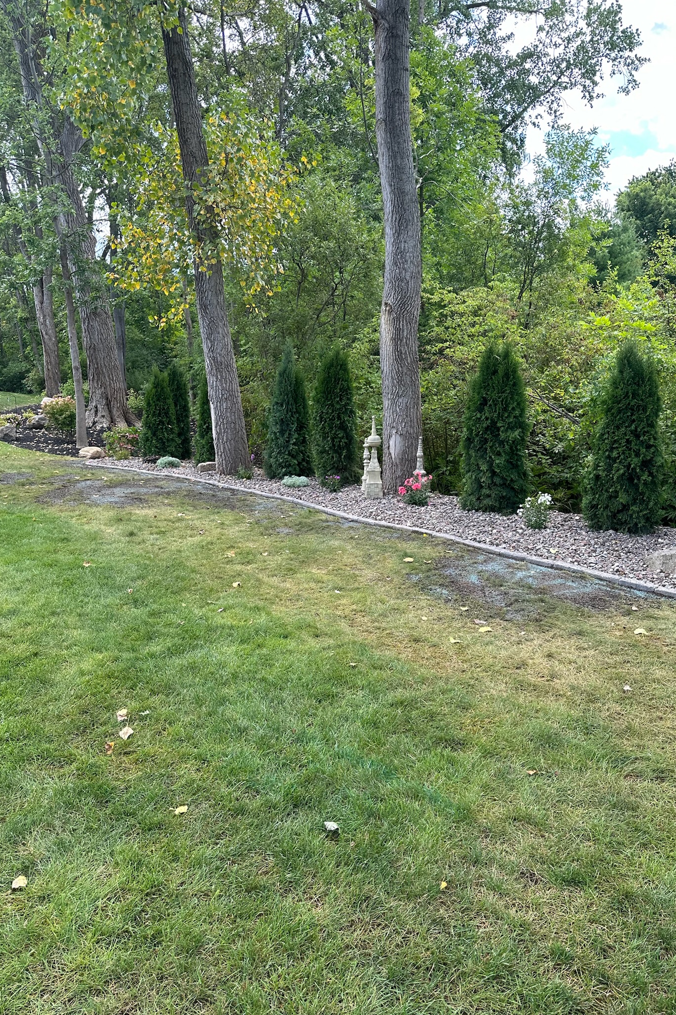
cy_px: 508
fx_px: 704
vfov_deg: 71.5
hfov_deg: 51.2
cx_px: 372
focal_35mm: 25
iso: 80
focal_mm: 6.86
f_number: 1.78
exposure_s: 1/630
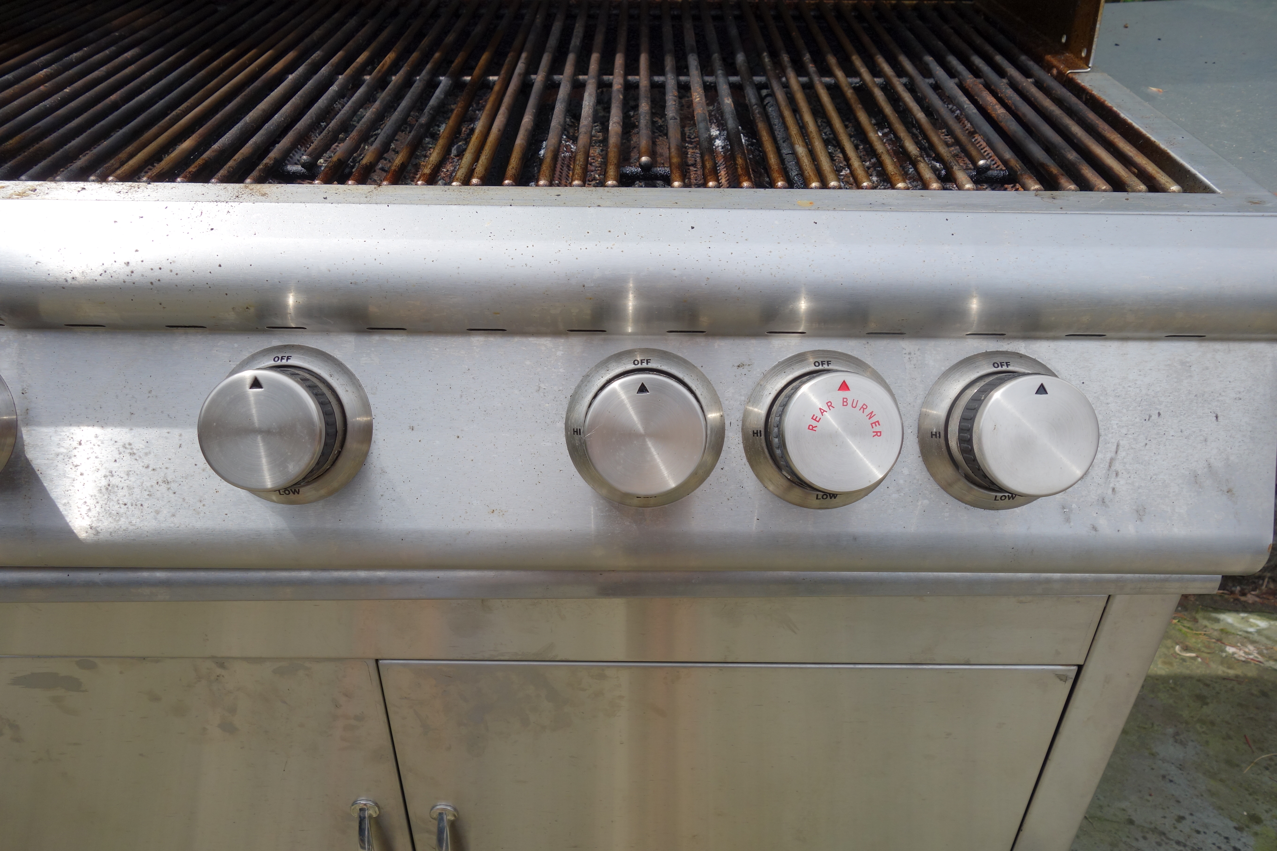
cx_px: 638
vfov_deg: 46.4
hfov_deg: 65.5
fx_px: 993
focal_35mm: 28
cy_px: 426
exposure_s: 1/400
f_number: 5.6
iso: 125
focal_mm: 10.4
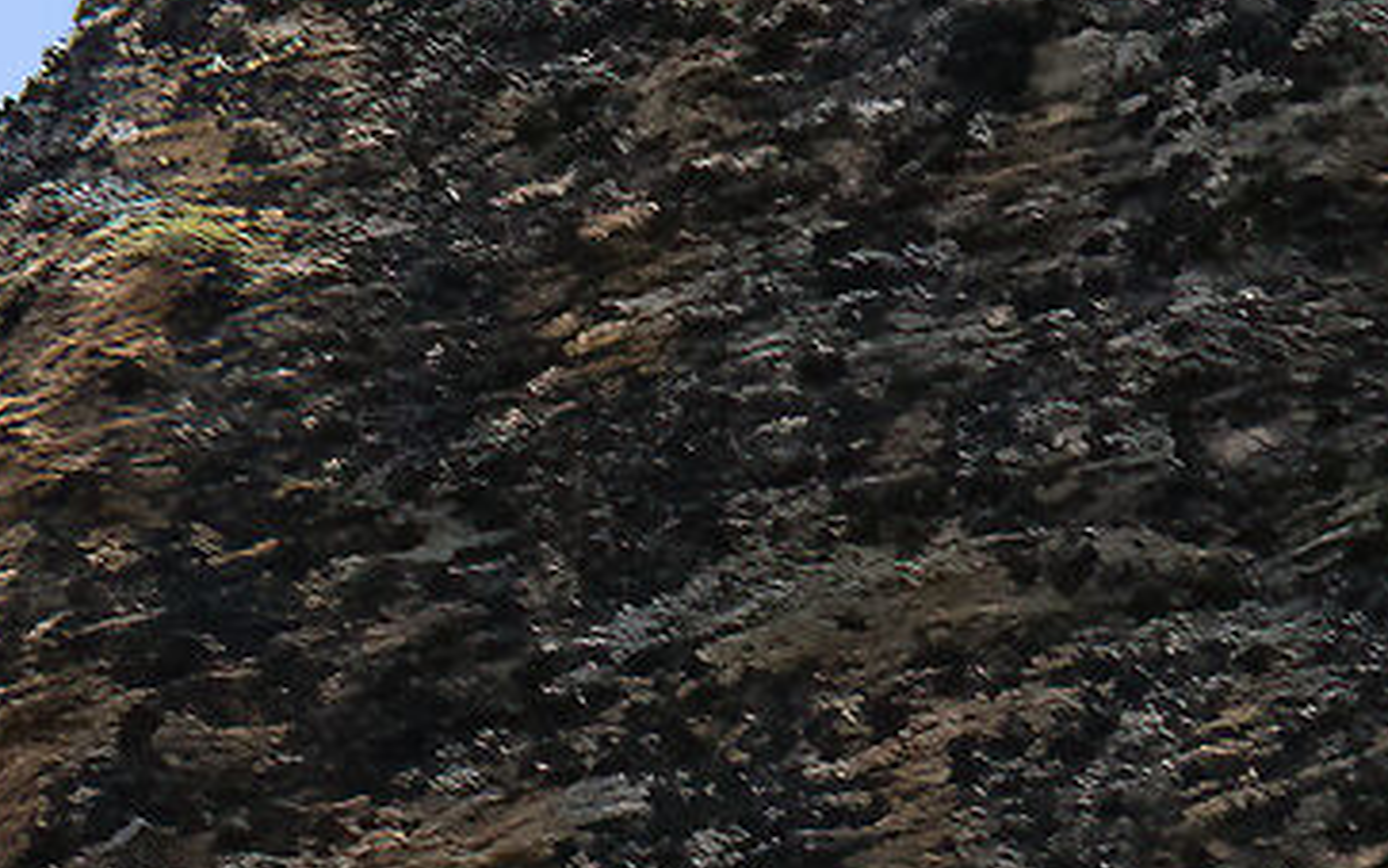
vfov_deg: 0.2
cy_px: -1378
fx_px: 305769
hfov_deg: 0.3
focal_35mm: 8082
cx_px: -818
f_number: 6.3
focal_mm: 800
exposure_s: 1/2500
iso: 400
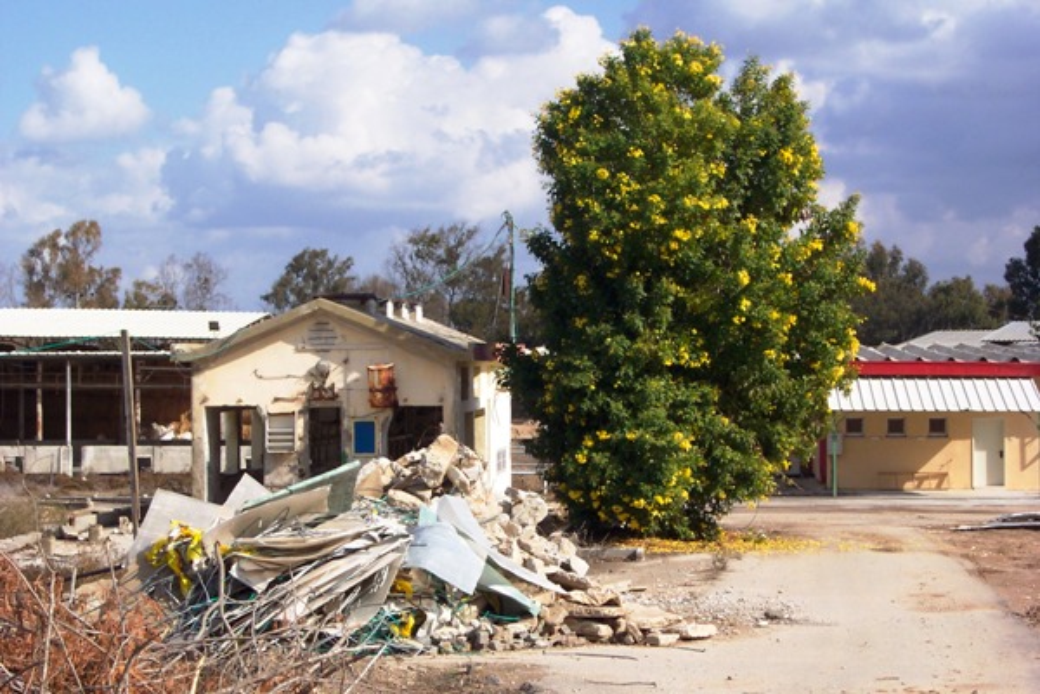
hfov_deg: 22.9
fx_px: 2571
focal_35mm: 89
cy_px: 347
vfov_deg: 15.4
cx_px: 520
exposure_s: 1/350
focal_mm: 18.7
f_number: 8
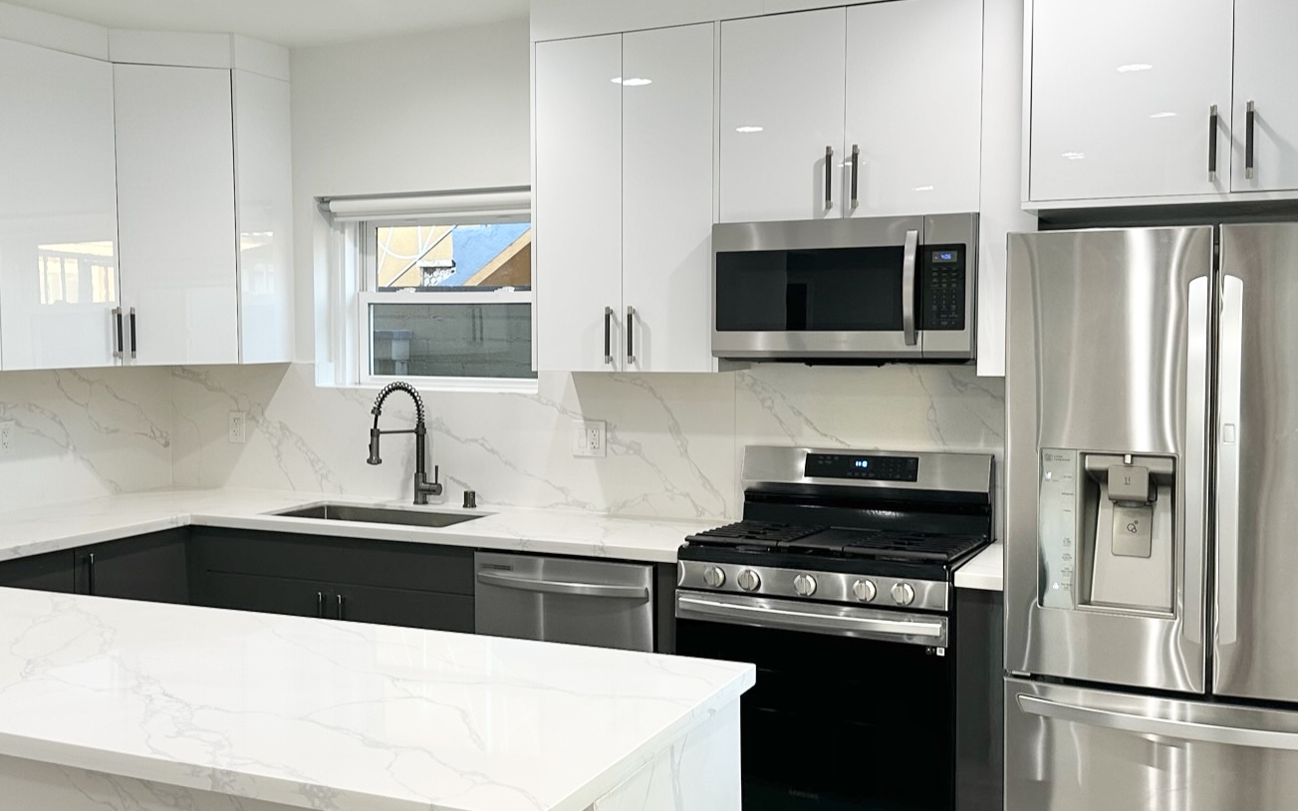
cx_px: 526
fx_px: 1415
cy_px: 380
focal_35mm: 40
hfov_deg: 49.0
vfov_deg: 32.0
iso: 160
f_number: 1.78
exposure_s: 1/120
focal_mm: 6.86
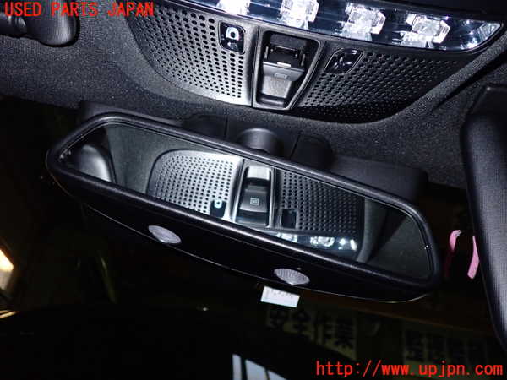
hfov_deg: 60.0
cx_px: 254
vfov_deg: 46.8
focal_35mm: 30
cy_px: 190
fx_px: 439
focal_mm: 5.4
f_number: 6.3
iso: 400
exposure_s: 1/30
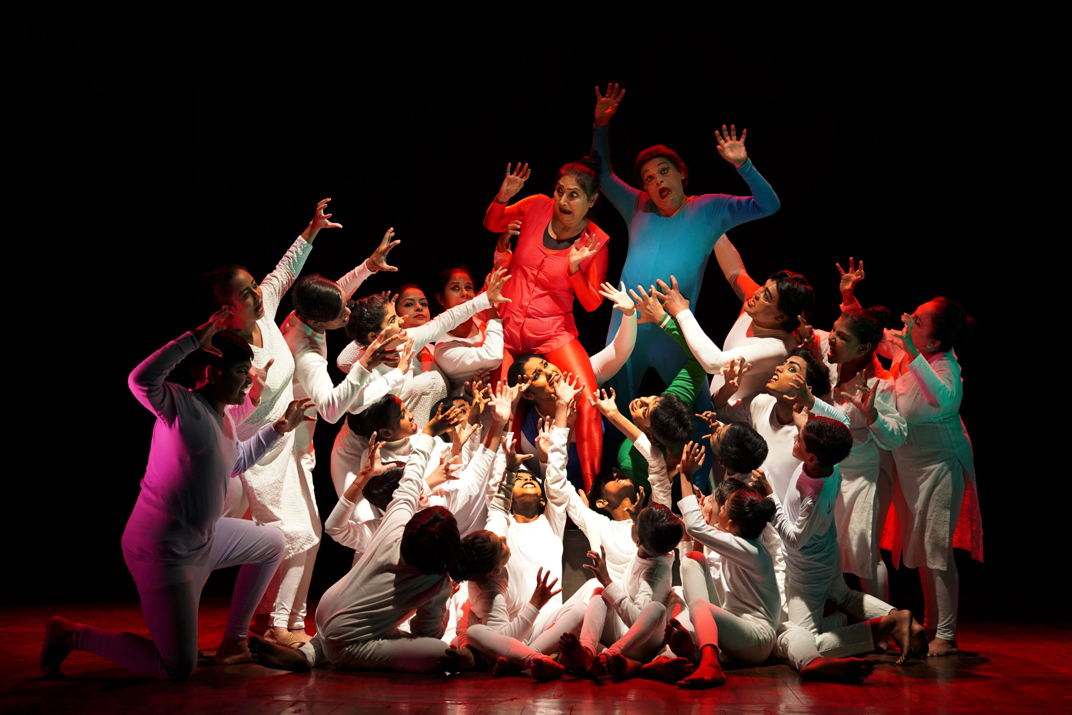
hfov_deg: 39.6
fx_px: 1489
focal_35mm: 50
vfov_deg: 27.0
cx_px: 536
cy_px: 358
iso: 2000
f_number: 4
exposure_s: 1/160
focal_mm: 50
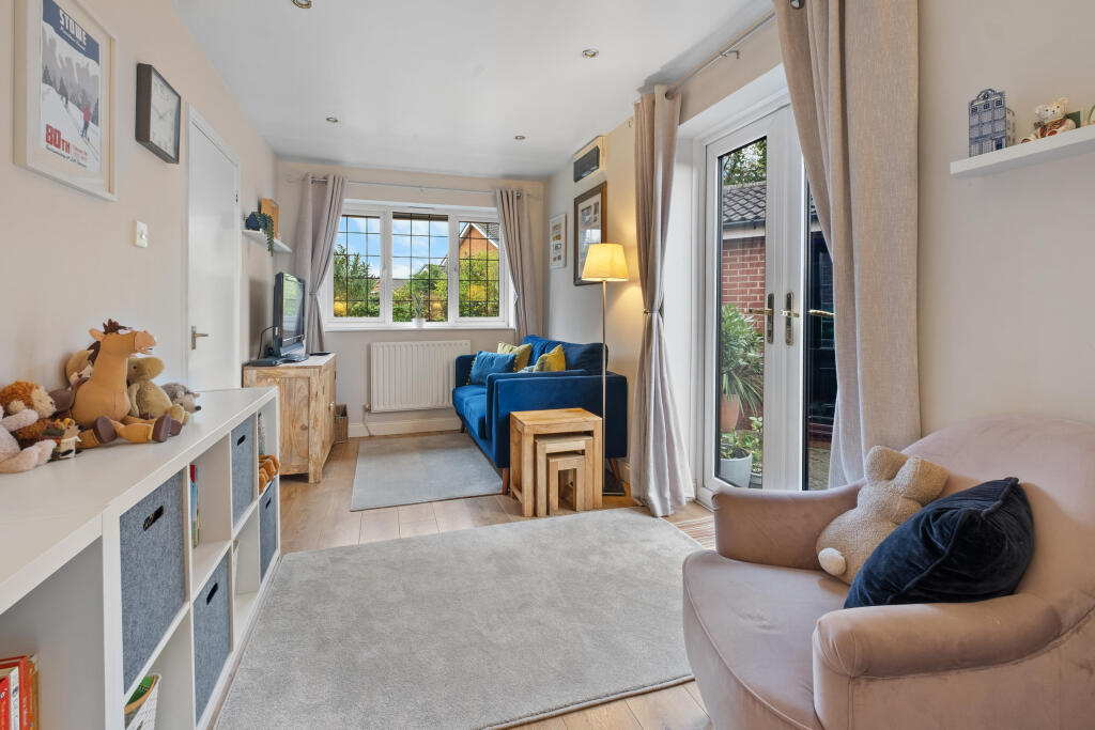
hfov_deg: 100.4
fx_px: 456
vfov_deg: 77.3
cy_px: 365
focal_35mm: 15
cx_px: 548
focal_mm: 10
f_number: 8
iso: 160
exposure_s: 1/1.43
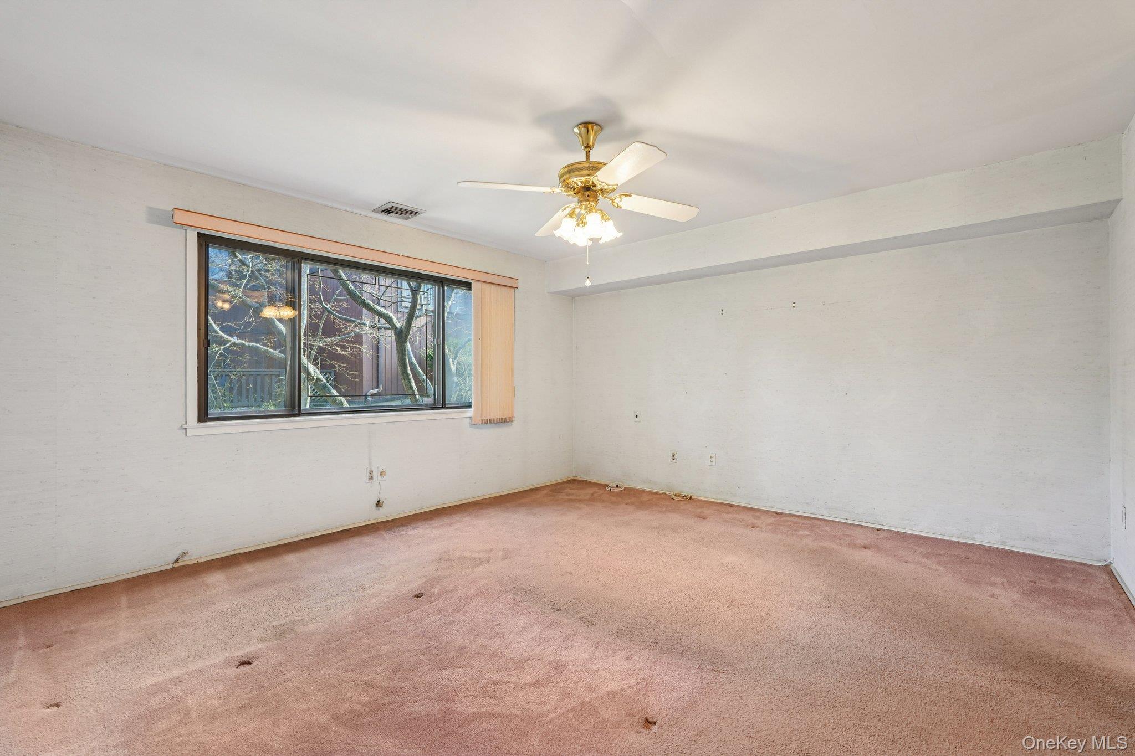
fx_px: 504
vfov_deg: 73.7
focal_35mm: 16
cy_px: 378
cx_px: 568
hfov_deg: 96.7
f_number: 8
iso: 400
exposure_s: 1/10
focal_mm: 16
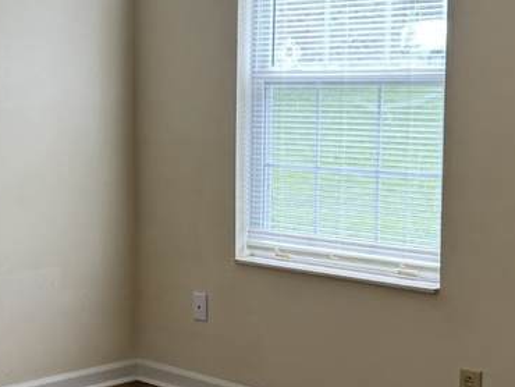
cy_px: 212
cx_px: -65
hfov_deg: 22.1
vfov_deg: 17.8
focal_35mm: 83
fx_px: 1236
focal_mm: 6.76
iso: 100
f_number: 1.78
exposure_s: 1/120
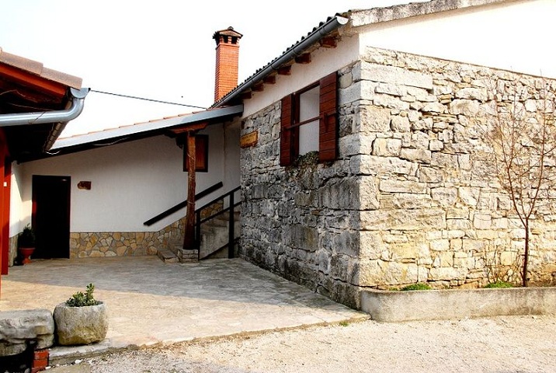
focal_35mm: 30
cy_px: 186
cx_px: 278
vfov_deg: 43.8
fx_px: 464
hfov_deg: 61.8
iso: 100
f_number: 7.1
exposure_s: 1/200
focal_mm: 20
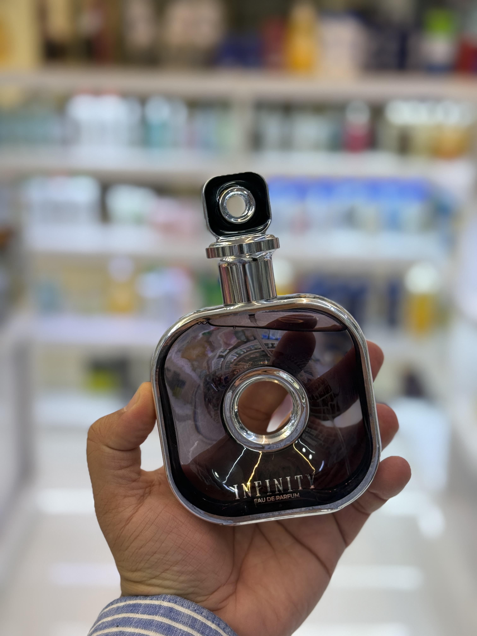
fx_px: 882
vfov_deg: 39.7
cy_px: 318
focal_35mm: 48
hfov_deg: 30.3
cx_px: 238
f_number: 1.78
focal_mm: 6.76
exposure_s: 1/100
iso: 64
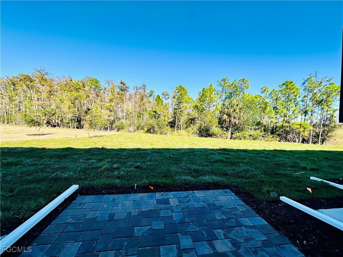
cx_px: 172
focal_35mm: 14
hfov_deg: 102.1
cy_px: 128
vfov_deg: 85.7
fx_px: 139
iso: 40
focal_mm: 2.22
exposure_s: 1/1072
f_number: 2.2
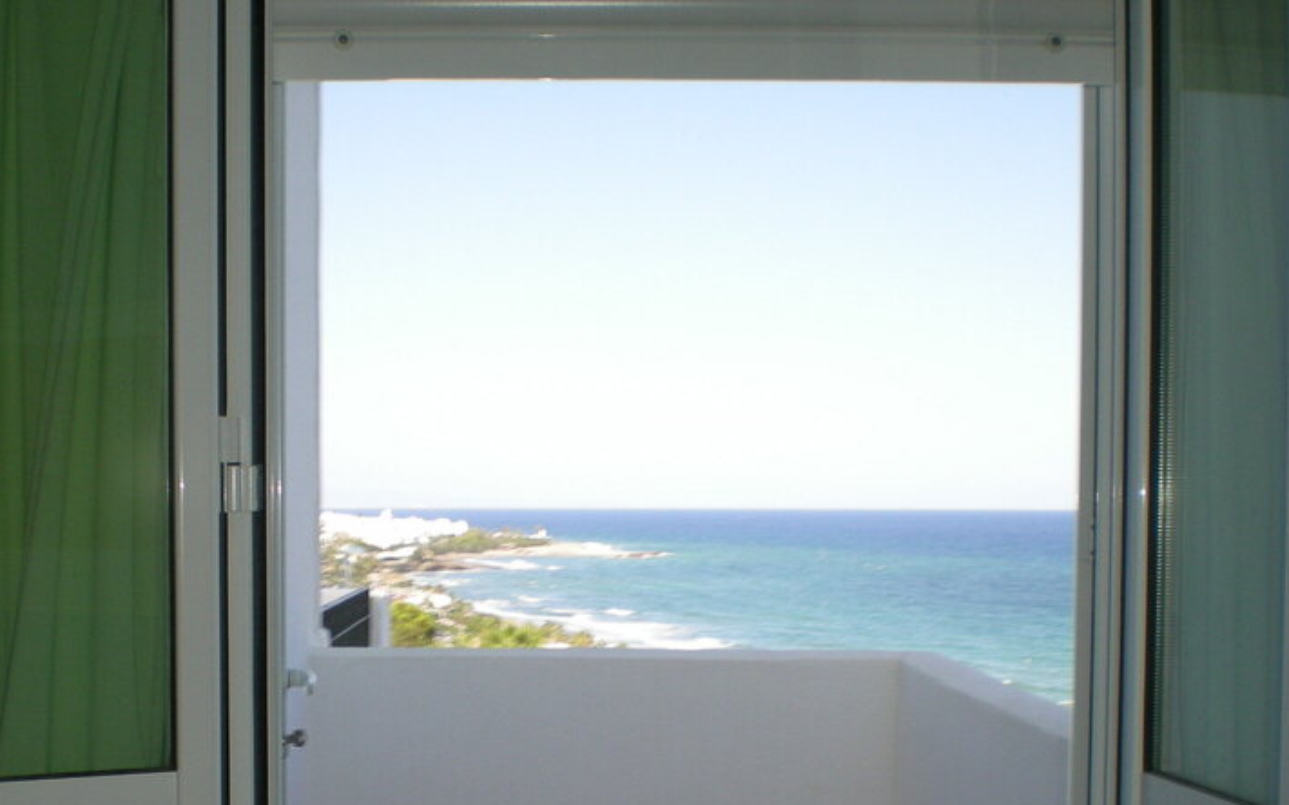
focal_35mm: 58
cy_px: 638
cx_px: 509
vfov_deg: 22.1
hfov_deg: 35.0
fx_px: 2037
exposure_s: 1/205
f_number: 4.6
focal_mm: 6.3
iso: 50
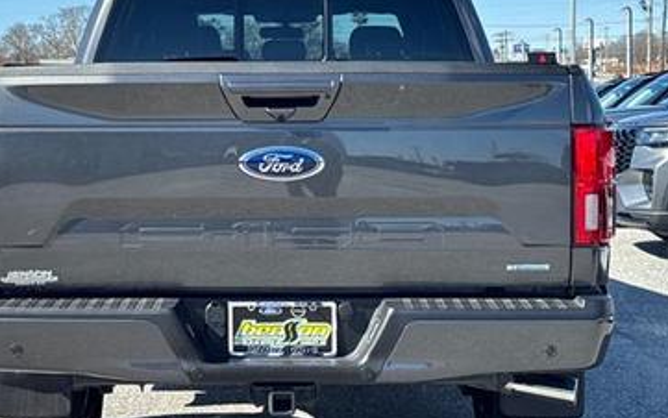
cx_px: 287
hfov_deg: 28.9
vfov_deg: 18.4
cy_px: 187
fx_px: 1293
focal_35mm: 71
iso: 64
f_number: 1.78
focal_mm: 6.76
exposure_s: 1/1818
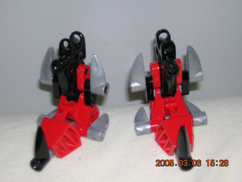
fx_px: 566
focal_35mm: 81
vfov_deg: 18.2
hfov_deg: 24.1
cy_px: 91
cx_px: 121
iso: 100
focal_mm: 10.6
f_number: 4
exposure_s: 1/60.1
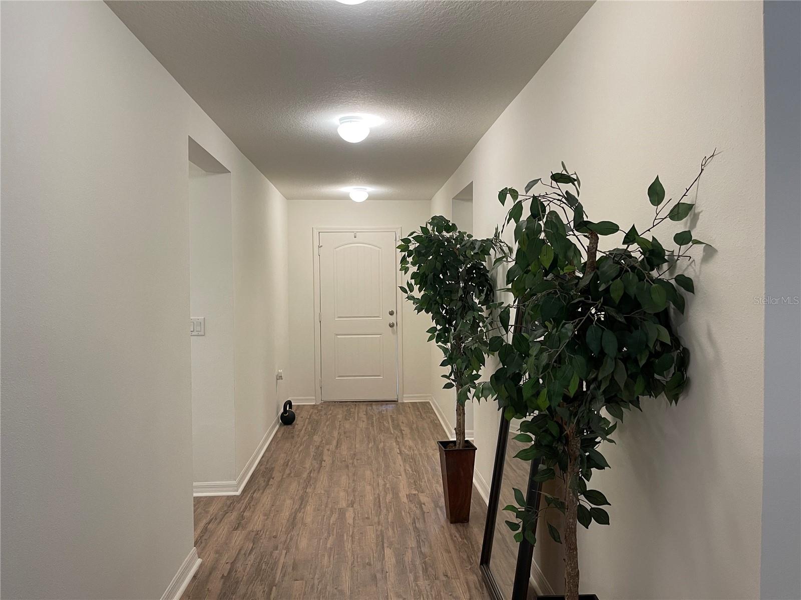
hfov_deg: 67.3
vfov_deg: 53.1
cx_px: 400
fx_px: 602
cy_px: 300
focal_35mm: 26
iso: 160
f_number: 1.6
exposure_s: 1/60
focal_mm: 5.1
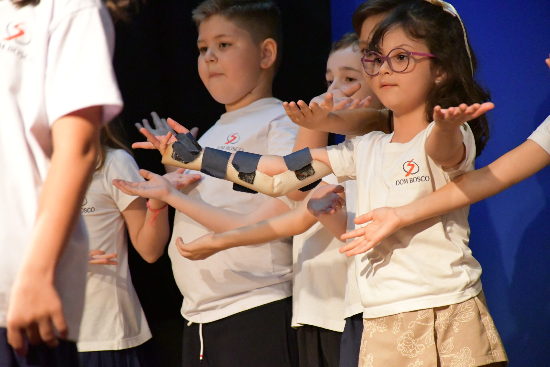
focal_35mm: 210
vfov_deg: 6.5
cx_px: 275
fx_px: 3208
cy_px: 184
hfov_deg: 9.8
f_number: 5.6
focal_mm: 140
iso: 12800
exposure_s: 1/160
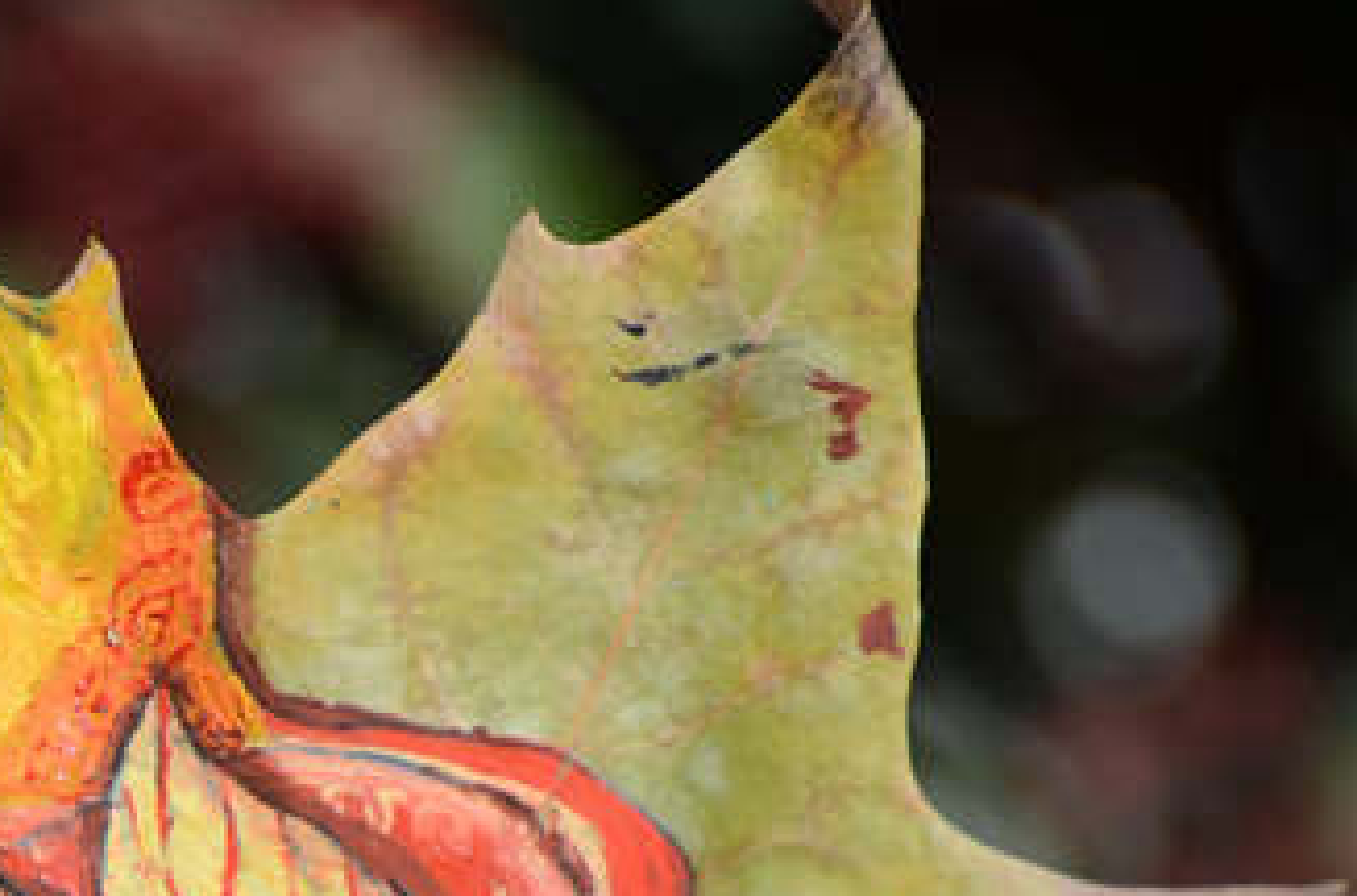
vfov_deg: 1.7
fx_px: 31046
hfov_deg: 2.5
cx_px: -149
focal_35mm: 826
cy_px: 1054
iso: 200
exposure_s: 1/640
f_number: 5.6
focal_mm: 200
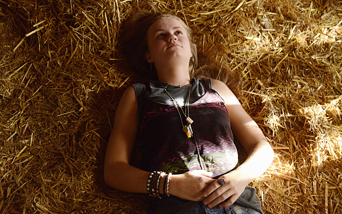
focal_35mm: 46
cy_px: 106
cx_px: 171
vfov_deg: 28.0
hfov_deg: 43.5
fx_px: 429
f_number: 3.5
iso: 5000
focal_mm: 45
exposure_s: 1/80
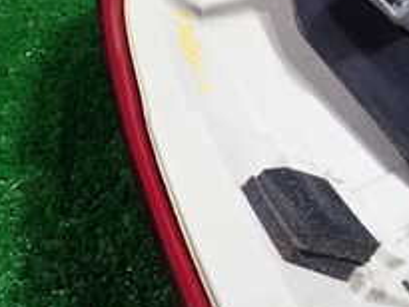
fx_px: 863
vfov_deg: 19.9
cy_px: 50
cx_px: 449
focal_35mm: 73
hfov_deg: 24.8
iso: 200
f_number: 2
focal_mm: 4.5
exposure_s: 1/30
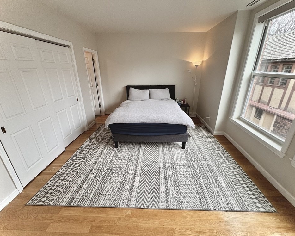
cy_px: 117
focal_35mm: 15
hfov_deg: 96.8
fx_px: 131
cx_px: 149
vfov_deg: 84.0
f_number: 2.2
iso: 64
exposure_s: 1/120
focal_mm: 2.22
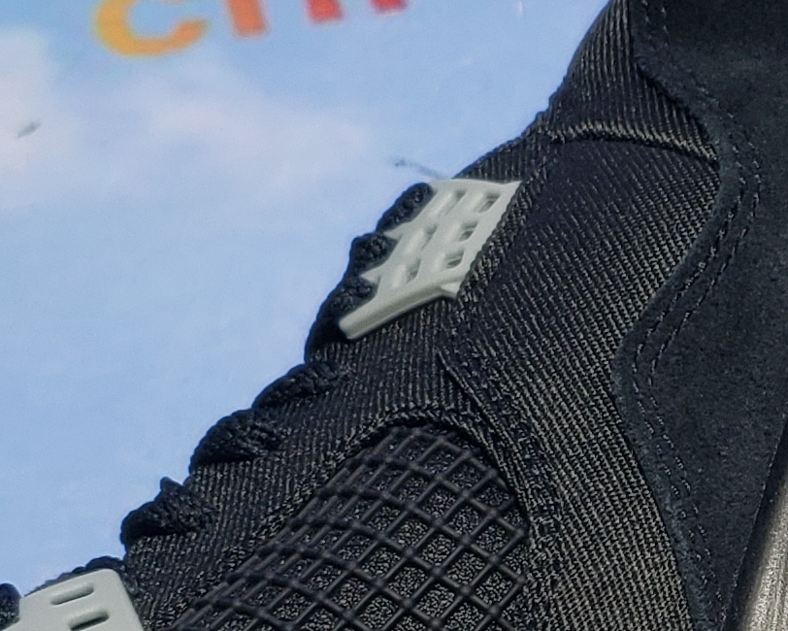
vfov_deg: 12.0
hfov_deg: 14.5
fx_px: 2939
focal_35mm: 126
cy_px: 706
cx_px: 1103
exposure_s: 1/334
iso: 50
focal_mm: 4.3
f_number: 1.5
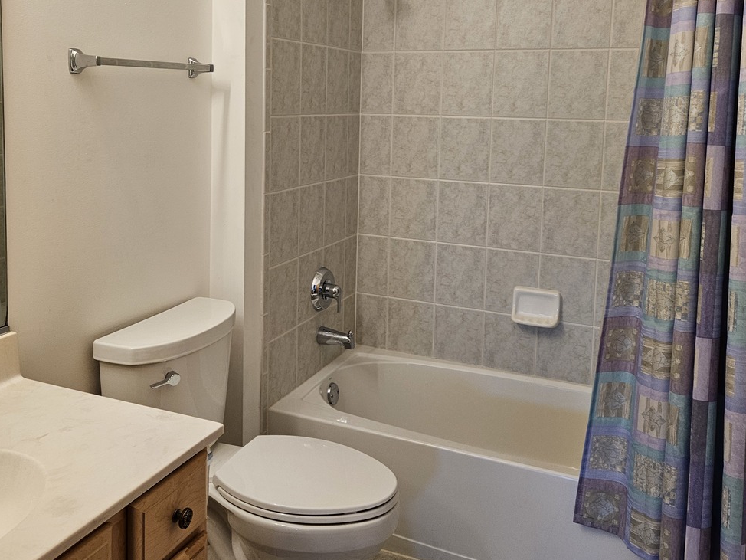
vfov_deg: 41.2
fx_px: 733
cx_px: 339
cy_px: 181
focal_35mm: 34
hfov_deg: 53.9
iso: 125
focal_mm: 5.4
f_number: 1.8
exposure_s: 1/120
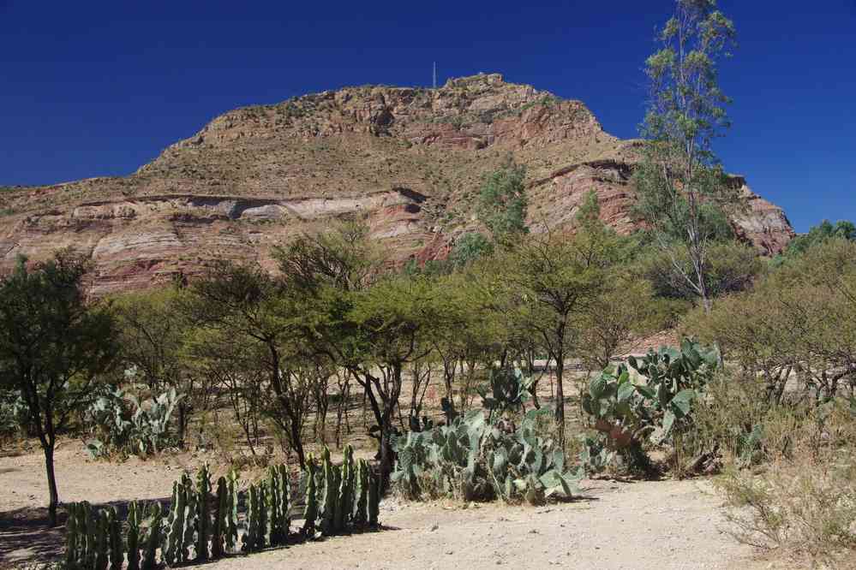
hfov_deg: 40.3
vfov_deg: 27.5
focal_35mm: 49
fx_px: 1165
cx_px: 428
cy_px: 285
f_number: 11
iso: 200
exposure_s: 1/60
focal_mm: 32.5
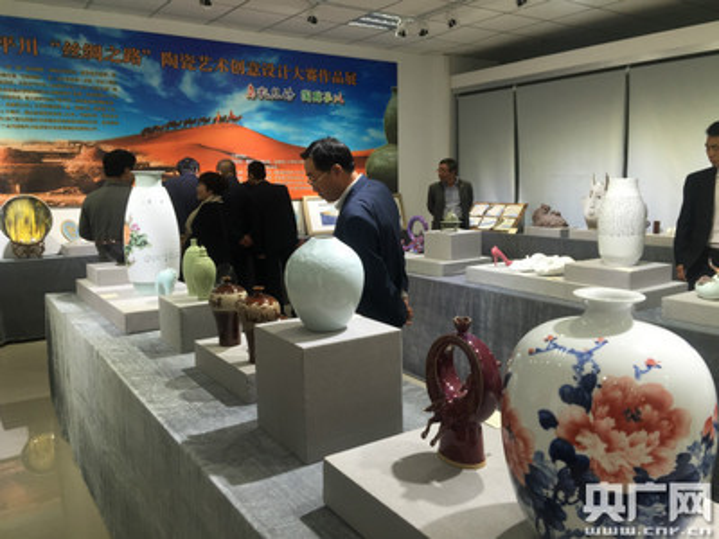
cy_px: 270
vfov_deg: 48.2
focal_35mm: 29
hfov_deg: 61.7
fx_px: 602
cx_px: 360
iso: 40
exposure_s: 1/60
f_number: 2.2
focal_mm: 4.15
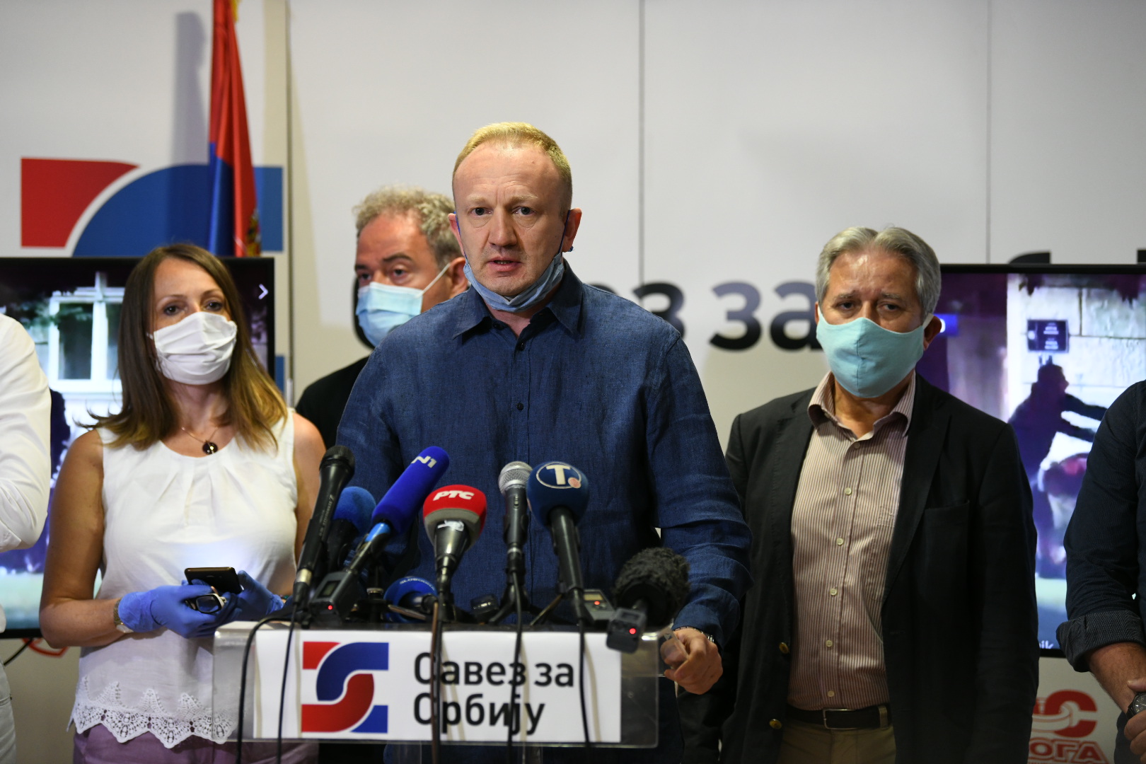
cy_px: 382
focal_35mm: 120
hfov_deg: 17.1
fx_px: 3820
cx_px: 573
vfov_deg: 11.4
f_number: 2.8
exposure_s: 1/100
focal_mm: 120
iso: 1600
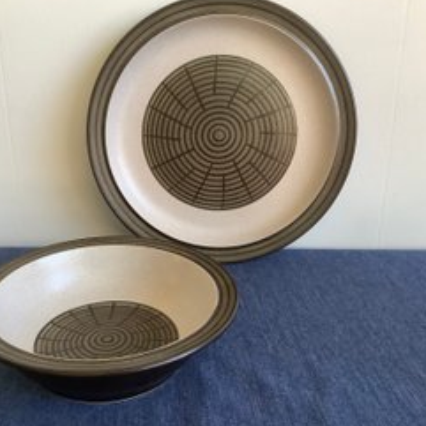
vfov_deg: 42.8
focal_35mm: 39
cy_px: 208
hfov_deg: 42.6
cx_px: 172
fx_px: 543
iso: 80
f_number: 2.4
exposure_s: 1/100
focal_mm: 3.3
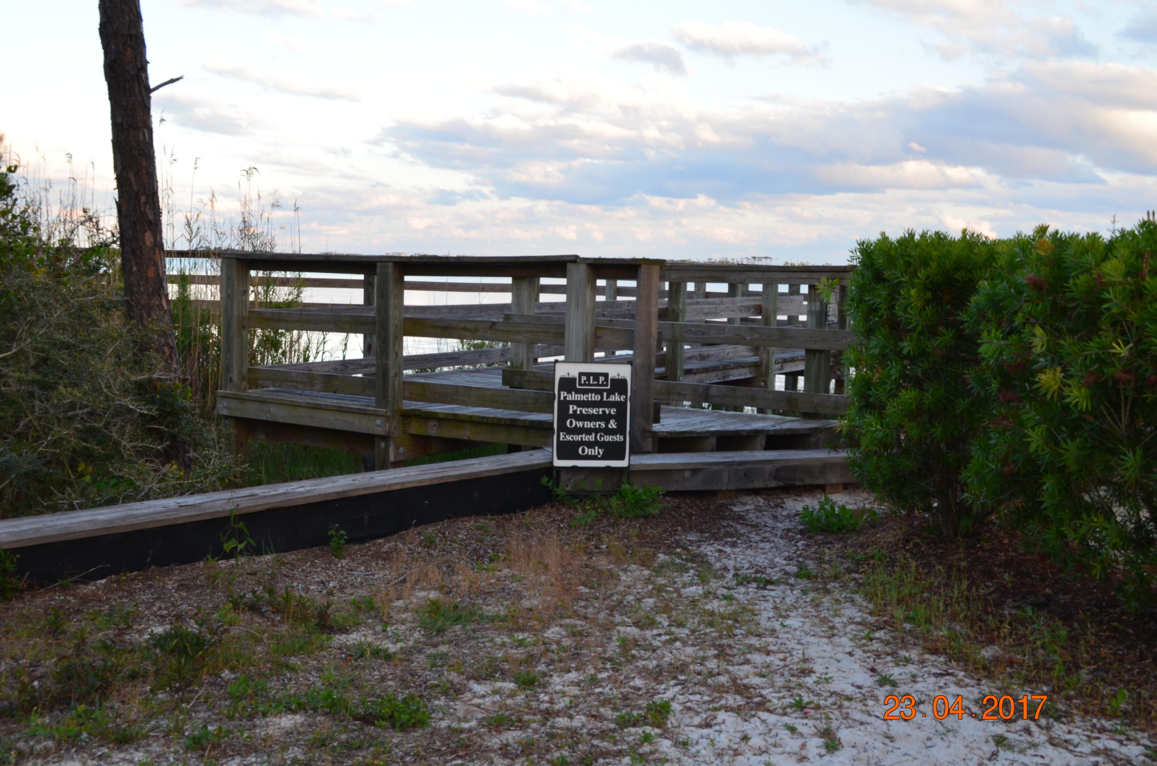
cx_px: 578
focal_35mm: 39
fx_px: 1251
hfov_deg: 49.6
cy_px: 383
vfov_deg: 34.1
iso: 400
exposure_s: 1/60
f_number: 10
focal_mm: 26
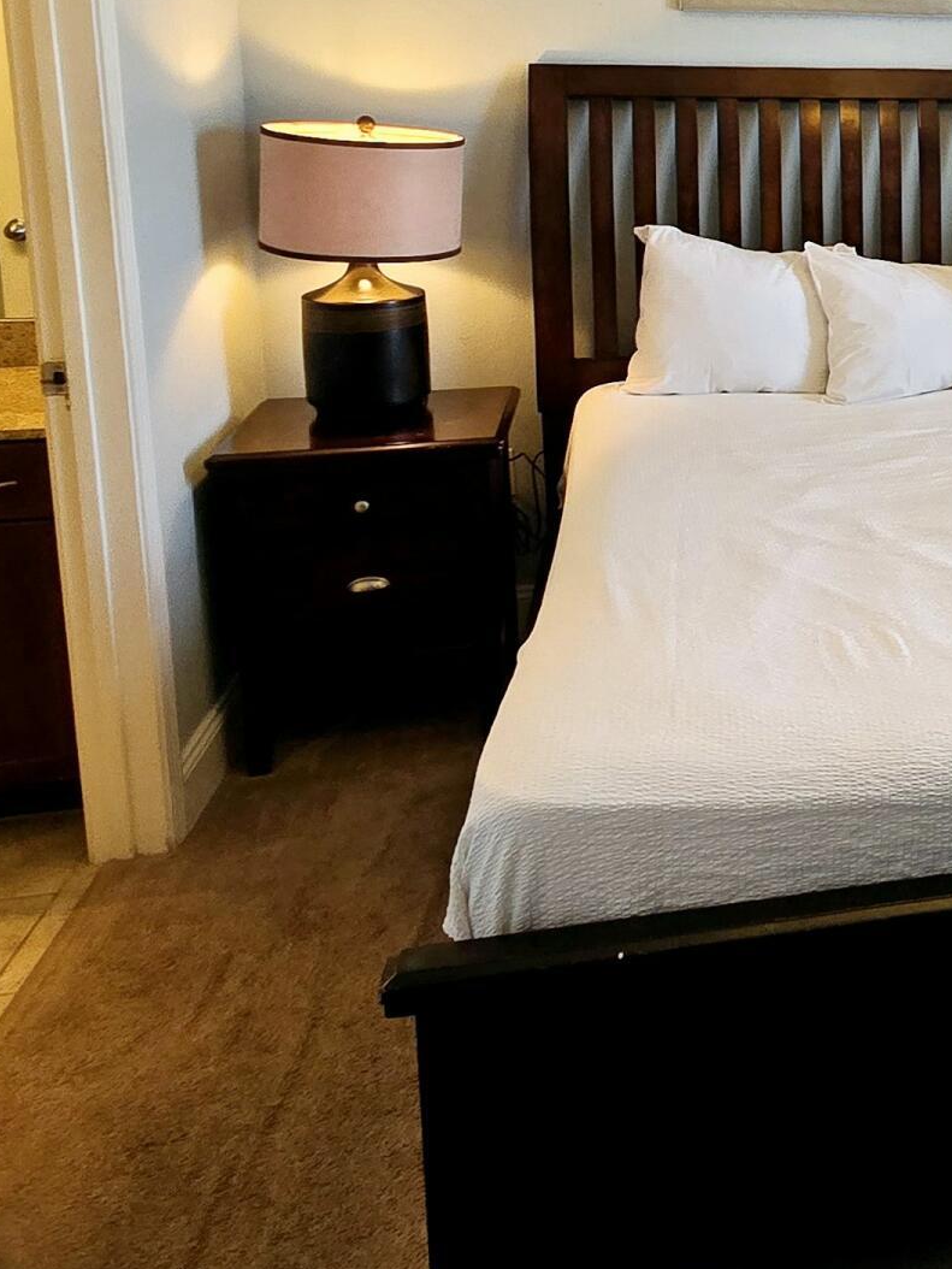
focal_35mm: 37
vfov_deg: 47.6
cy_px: 267
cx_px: 1078
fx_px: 1356
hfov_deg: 33.2
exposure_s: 1/60.2
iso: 200
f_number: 2.2
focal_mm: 2.2
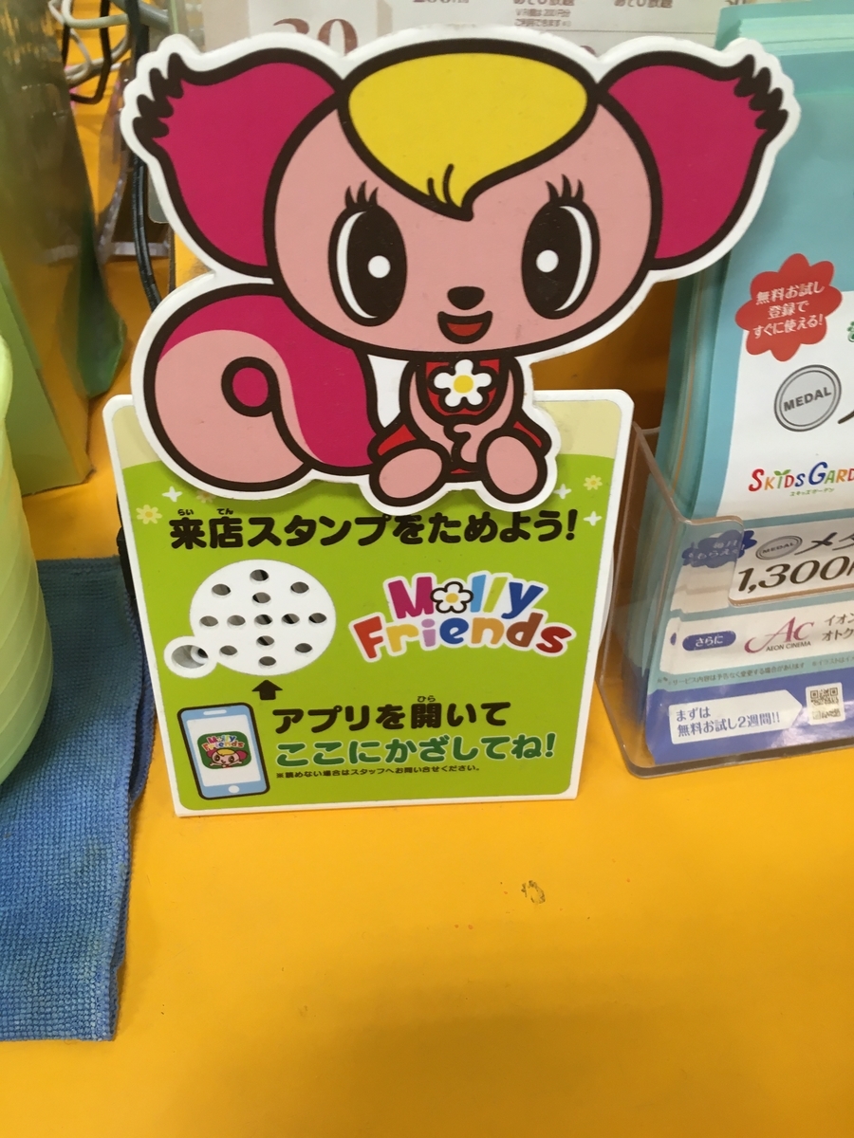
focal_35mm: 29
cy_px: 569
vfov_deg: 61.7
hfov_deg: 48.2
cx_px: 427
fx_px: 954
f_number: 2.2
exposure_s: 1/30
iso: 50
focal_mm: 4.15
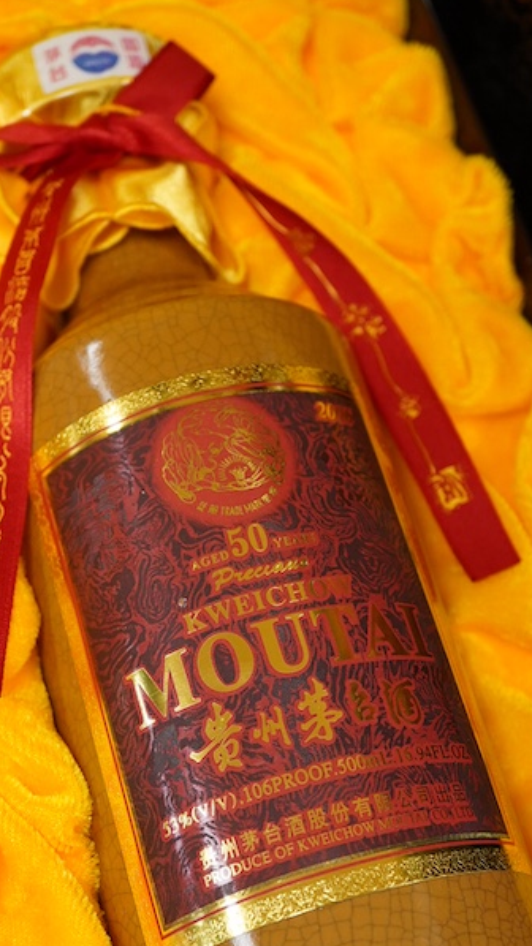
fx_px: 1782
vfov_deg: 29.5
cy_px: 639
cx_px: 266
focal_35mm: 71
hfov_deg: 17.0
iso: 1250
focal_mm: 30
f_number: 7.1
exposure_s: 1/125
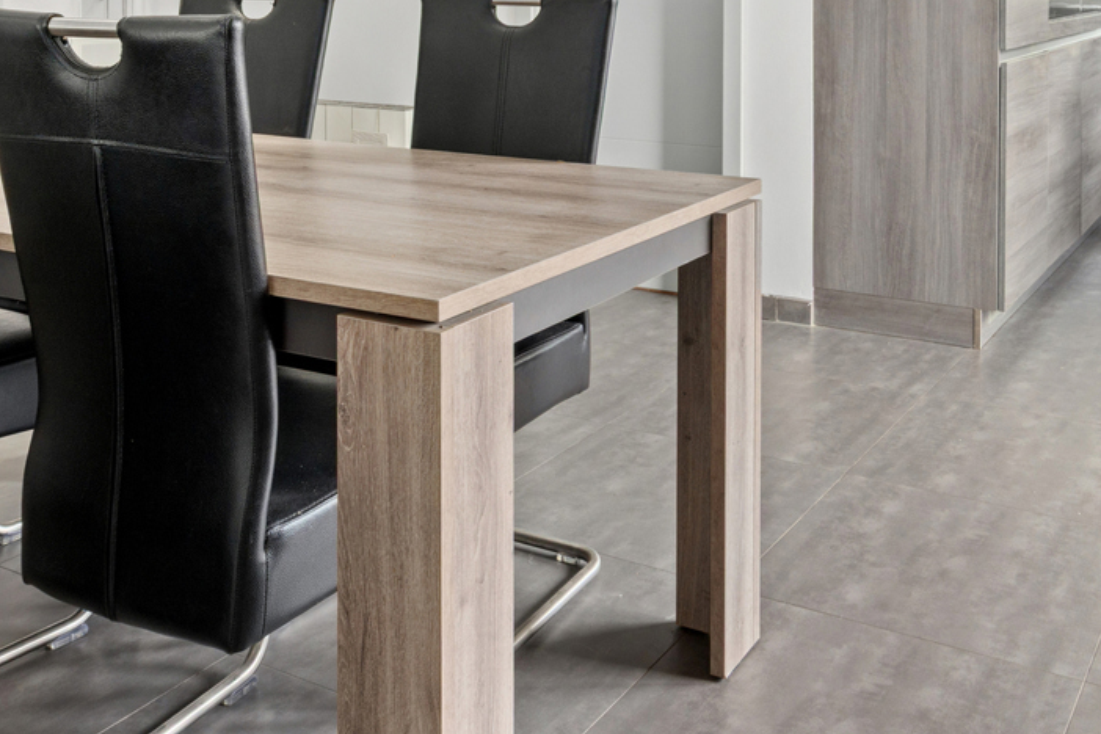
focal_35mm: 41
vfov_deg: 30.3
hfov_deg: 47.3
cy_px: -3
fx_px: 1254
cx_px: 620
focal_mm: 16
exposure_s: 1/1.25
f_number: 11
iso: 250
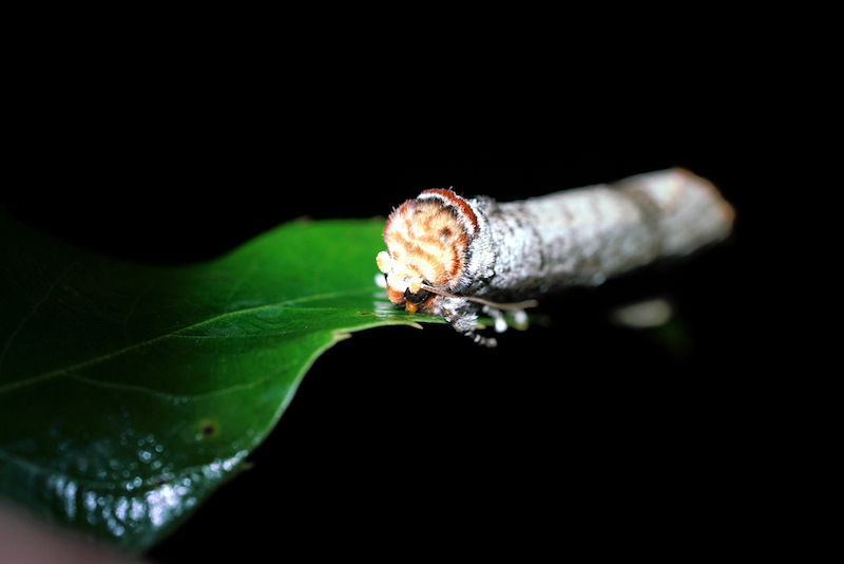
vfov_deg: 15.2
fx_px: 2111
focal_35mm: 90
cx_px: 422
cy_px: 282
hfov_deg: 22.6
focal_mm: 90
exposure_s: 1/60
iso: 125
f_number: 6.3
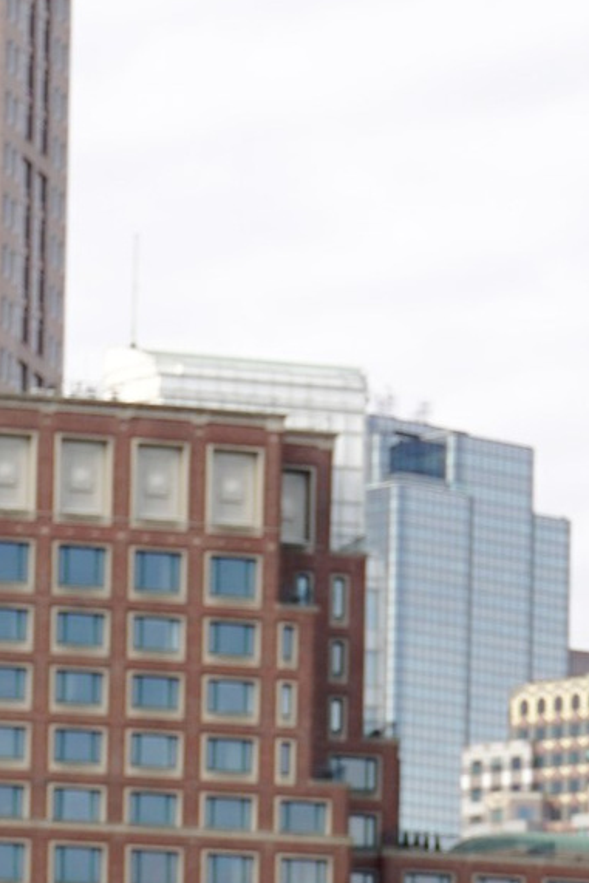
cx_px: 320
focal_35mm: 222
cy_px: 1417
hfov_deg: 6.2
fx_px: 5445
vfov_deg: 9.0
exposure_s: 1/800
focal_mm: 33
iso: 100
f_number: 2.8
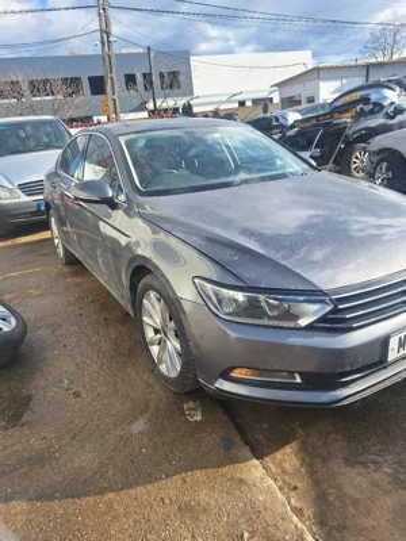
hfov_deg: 58.9
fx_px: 360
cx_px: 203
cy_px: 270
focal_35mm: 23
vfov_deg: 73.9
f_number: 1.8
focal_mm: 5.54
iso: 40
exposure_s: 1/2000
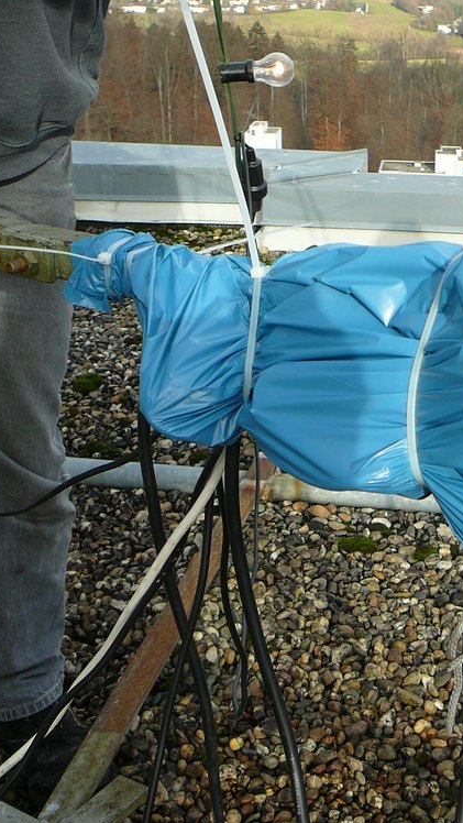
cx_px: 464
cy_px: 412
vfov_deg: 40.6
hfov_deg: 22.6
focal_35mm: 51
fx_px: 1113
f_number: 2.8
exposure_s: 1/500
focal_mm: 5.2
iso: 80
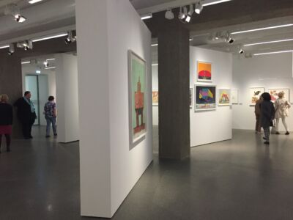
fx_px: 245
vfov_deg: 48.2
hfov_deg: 61.7
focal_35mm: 29
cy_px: 110
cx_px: 146
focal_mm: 4.15
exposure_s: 1/33
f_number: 2.2
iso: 250
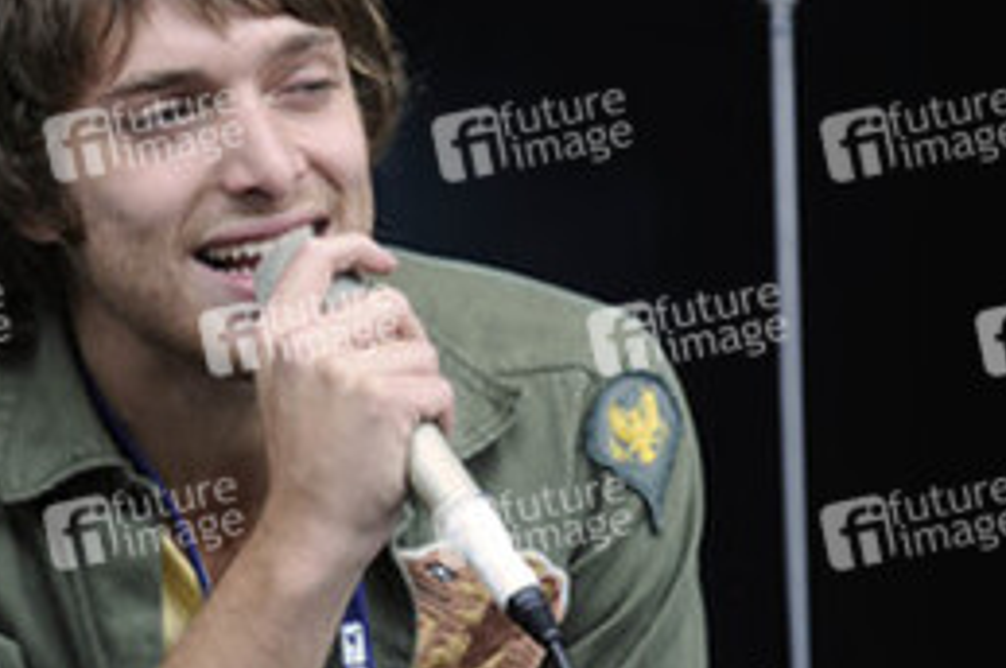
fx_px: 13476
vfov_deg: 2.8
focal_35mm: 483
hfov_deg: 4.3
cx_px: 196
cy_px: 233
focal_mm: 185
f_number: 3.5
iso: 200
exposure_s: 1/250
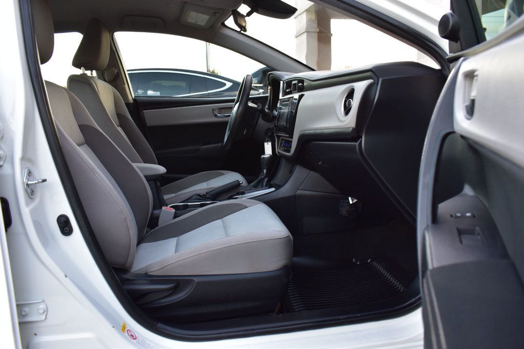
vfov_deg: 43.6
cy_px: 174
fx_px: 437
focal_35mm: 30
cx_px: 262
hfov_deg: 61.9
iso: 560
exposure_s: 1/15
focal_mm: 20
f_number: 6.3
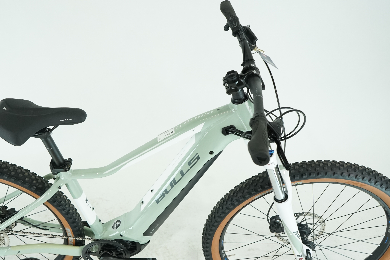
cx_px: 147
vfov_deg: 33.3
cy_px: 151
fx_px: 433
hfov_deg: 48.0
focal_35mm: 40
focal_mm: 28
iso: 1600
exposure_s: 1/200
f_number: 5.6
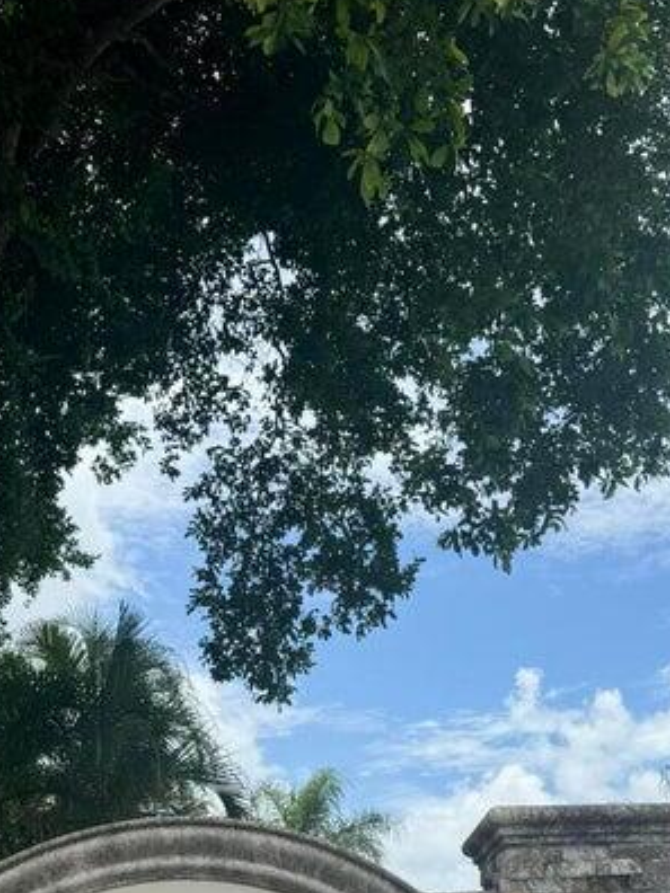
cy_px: 688
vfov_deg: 30.6
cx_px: 329
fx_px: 1600
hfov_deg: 23.7
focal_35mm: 62
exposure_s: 1/4049
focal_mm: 6.76
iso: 80
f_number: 1.78
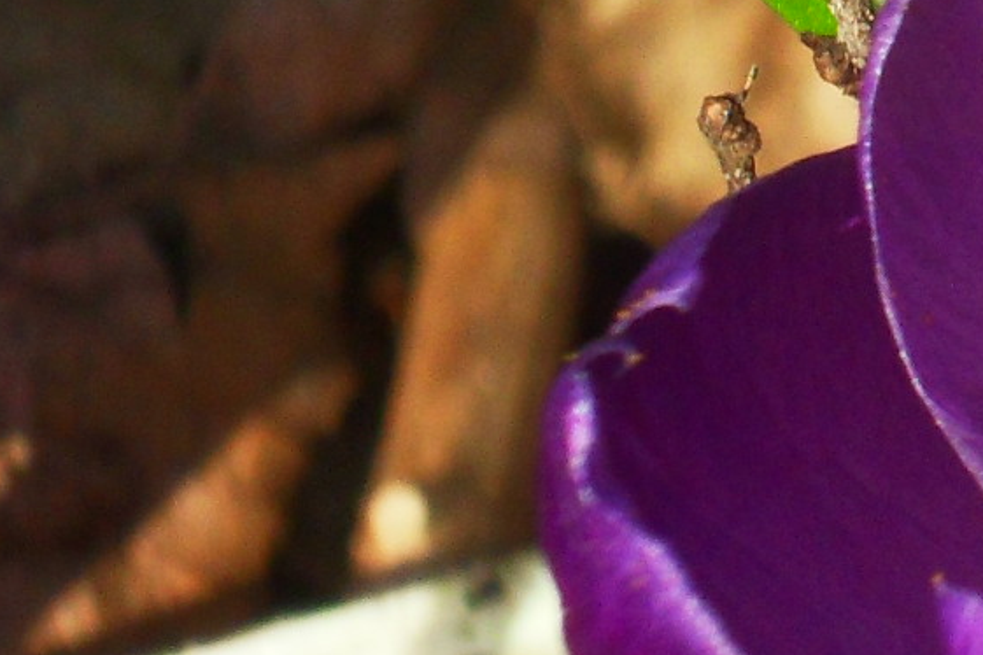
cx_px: 1453
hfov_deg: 2.4
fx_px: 22962
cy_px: 67
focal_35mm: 841
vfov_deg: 1.6
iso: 80
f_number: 5.9
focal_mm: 30.6
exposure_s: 1/350
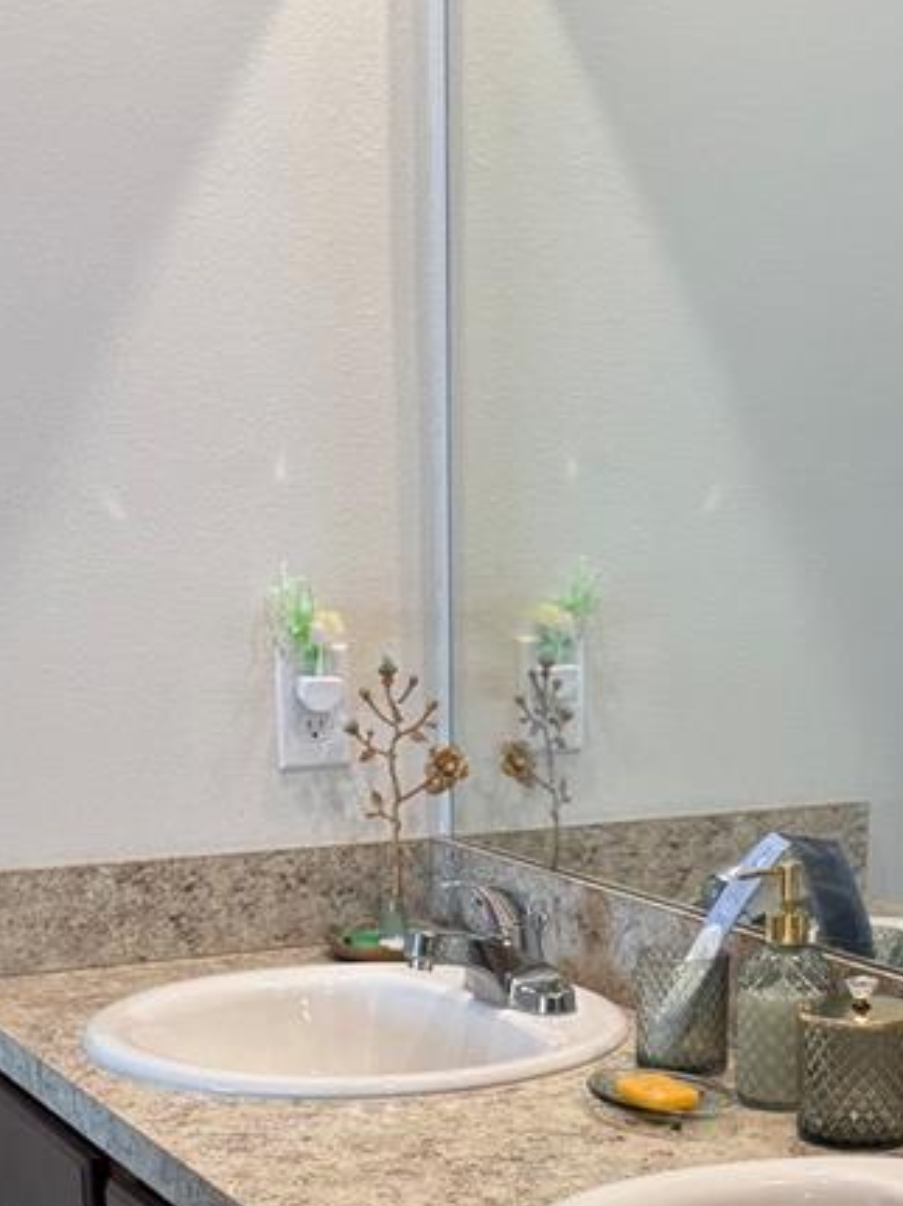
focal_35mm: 67
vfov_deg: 28.0
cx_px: 474
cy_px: 1069
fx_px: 2333
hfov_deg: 21.9
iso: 125
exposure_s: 1/120
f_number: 1.78
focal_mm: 6.76
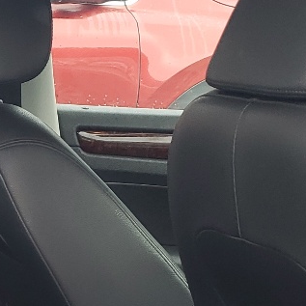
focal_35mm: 116
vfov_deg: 14.8
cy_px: 293
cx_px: -146
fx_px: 1160
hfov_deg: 14.1
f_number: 1.5
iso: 56
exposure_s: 1/60.2
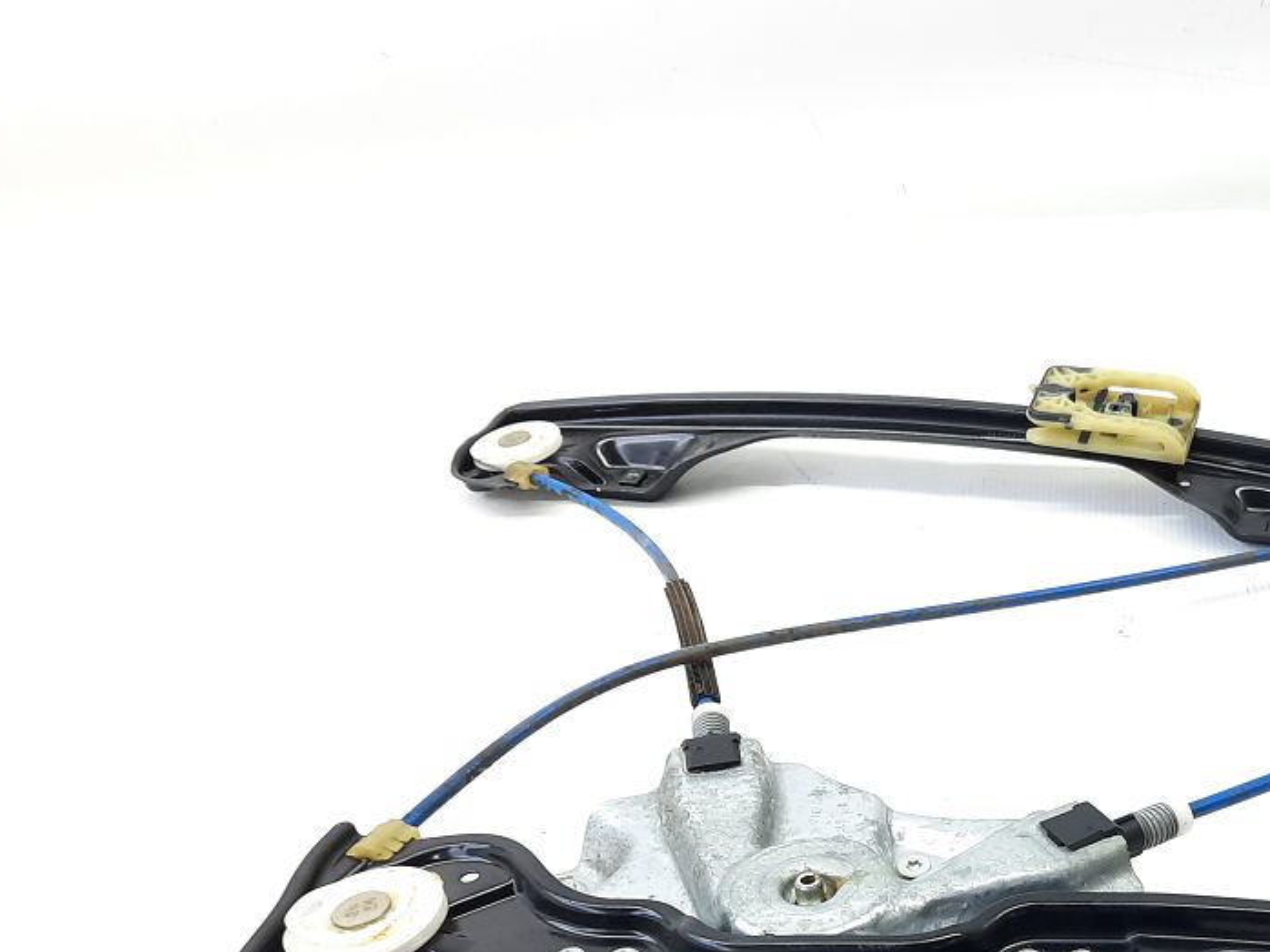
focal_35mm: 43
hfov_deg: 41.4
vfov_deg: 32.9
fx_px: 1577
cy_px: 712
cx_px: 1070
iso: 100
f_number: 2
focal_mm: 4.6
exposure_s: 1/50
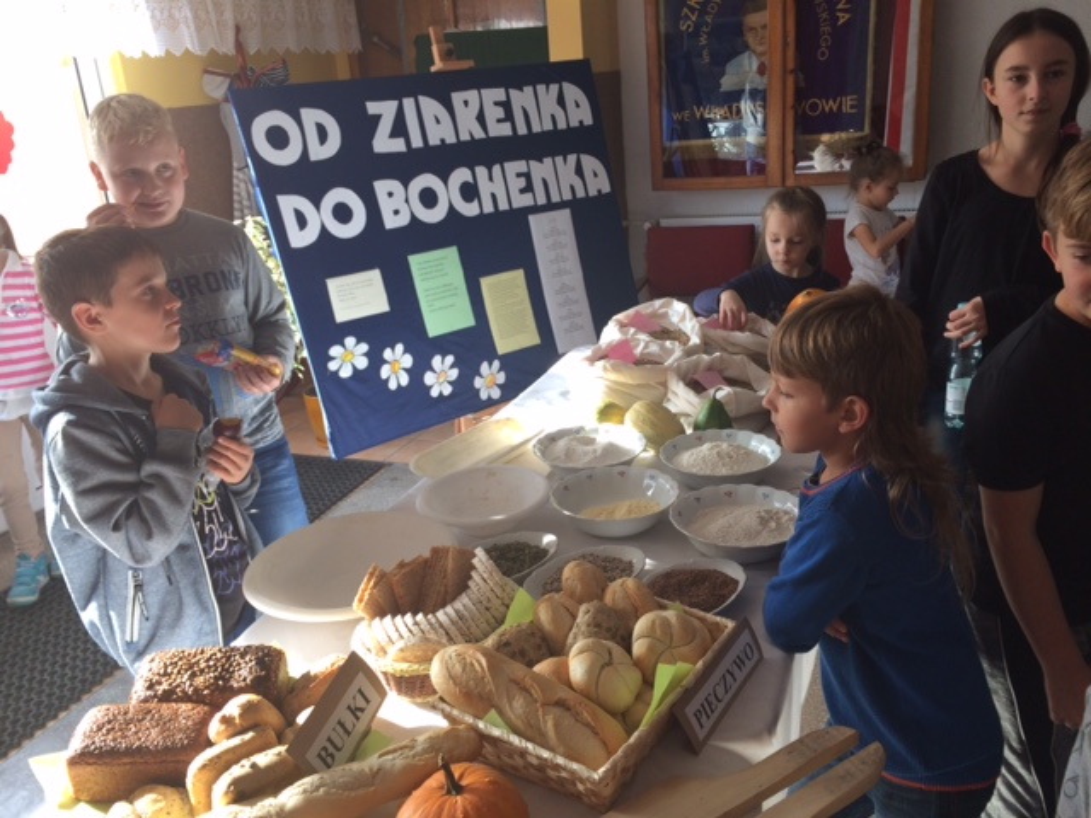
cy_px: 409
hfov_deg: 61.7
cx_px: 546
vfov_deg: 48.2
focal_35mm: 29
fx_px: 914
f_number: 2.2
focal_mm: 4.15
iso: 50
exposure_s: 1/100
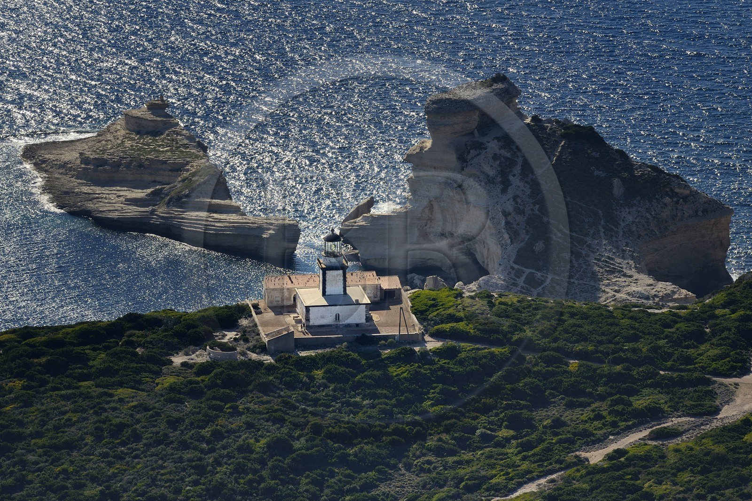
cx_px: 376
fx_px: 4177
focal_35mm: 200
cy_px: 250
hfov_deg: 10.3
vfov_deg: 6.9
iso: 400
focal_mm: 200
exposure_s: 1/800
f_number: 13
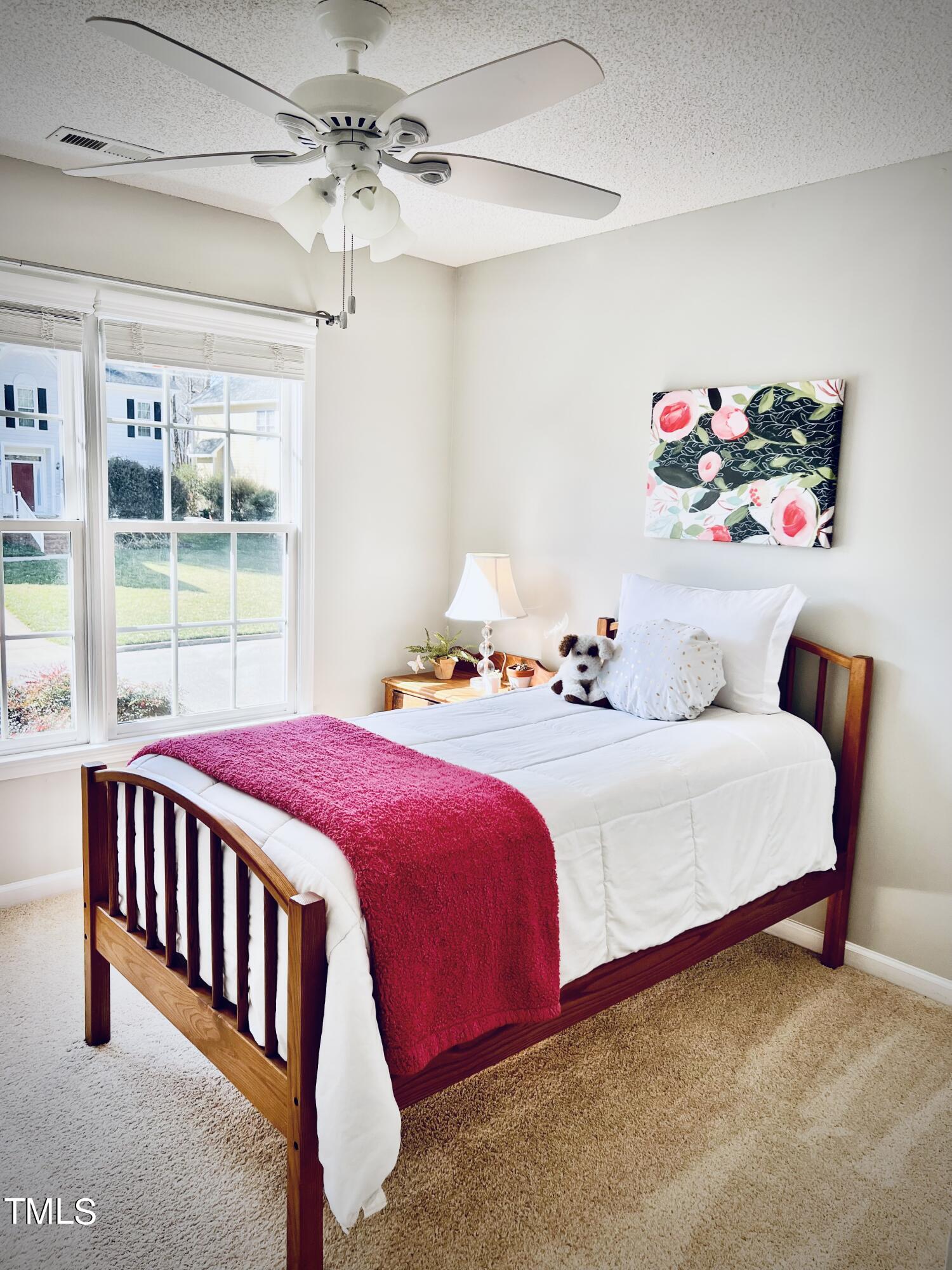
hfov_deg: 53.1
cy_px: 635
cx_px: 476
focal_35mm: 26
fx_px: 953
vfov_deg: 67.3
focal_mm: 5.7
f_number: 1.5
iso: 50
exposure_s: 1/404
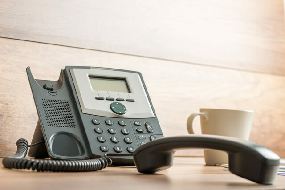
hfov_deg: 19.5
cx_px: 142
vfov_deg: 13.0
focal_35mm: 105
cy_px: 95
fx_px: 831
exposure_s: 1/160
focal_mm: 105
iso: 100
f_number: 7.1
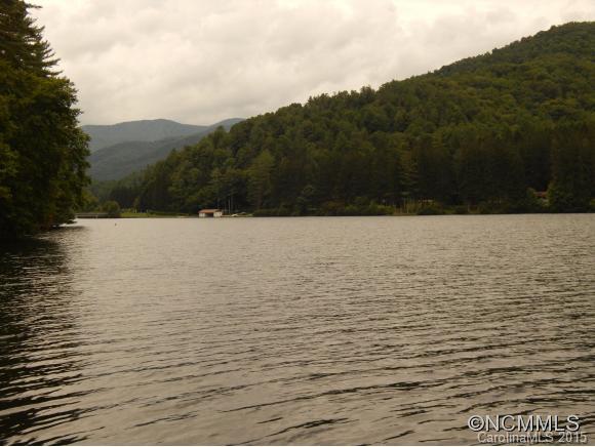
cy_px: 224
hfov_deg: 38.9
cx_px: 298
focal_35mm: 49
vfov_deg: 29.7
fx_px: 843
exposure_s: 1/1000
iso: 400
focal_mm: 8.6
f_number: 7.4
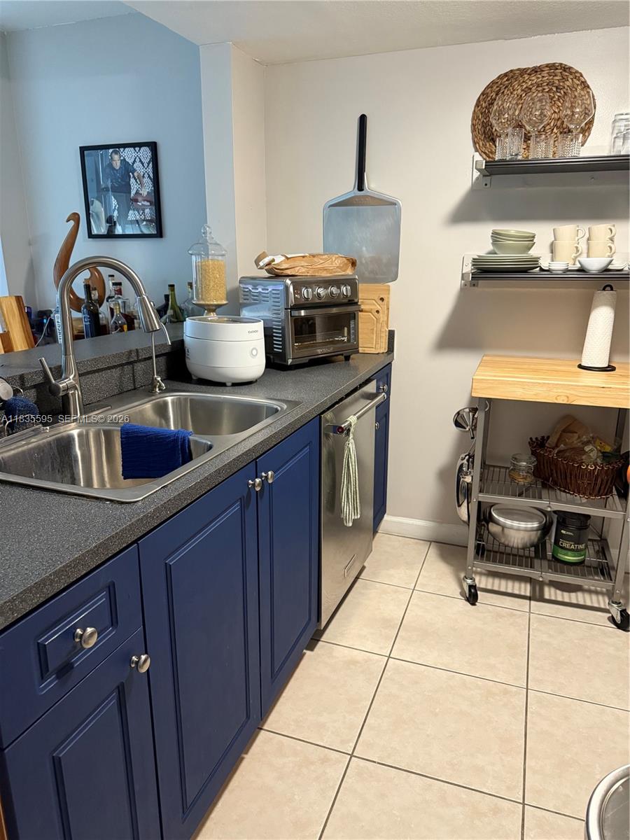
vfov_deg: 71.6
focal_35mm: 24
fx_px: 582
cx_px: 315
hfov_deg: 56.8
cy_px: 420
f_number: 1.78
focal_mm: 6.76
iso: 500
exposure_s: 1/60
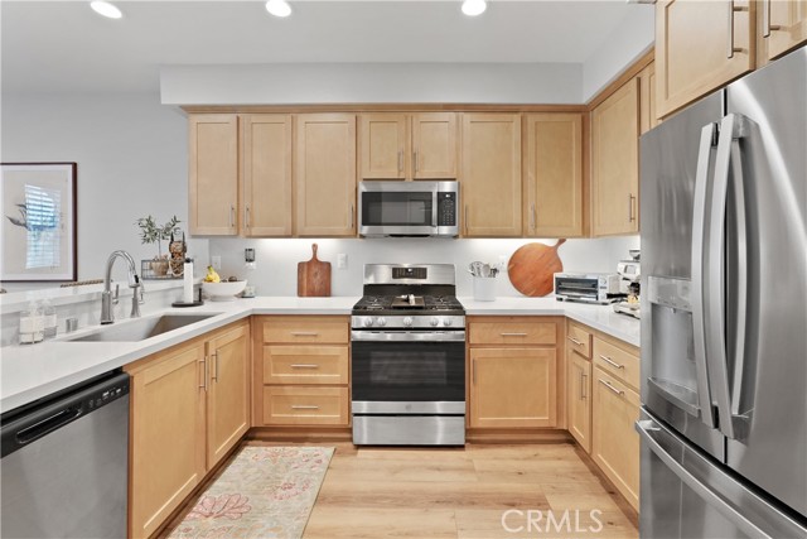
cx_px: 404
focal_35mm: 16
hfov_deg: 96.7
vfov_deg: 73.8
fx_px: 359
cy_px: 270
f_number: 5.6
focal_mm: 16
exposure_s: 1/15
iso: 1250
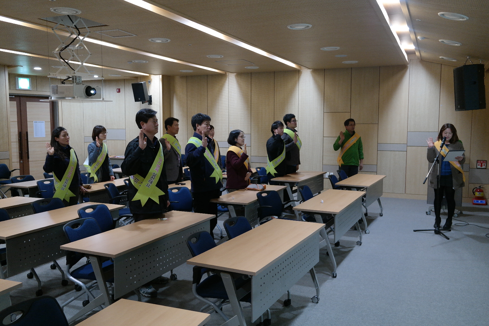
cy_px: 163
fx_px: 448
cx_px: 244
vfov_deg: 40.0
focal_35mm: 33
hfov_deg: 57.2
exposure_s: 1/40
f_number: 3.5
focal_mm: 22
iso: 800
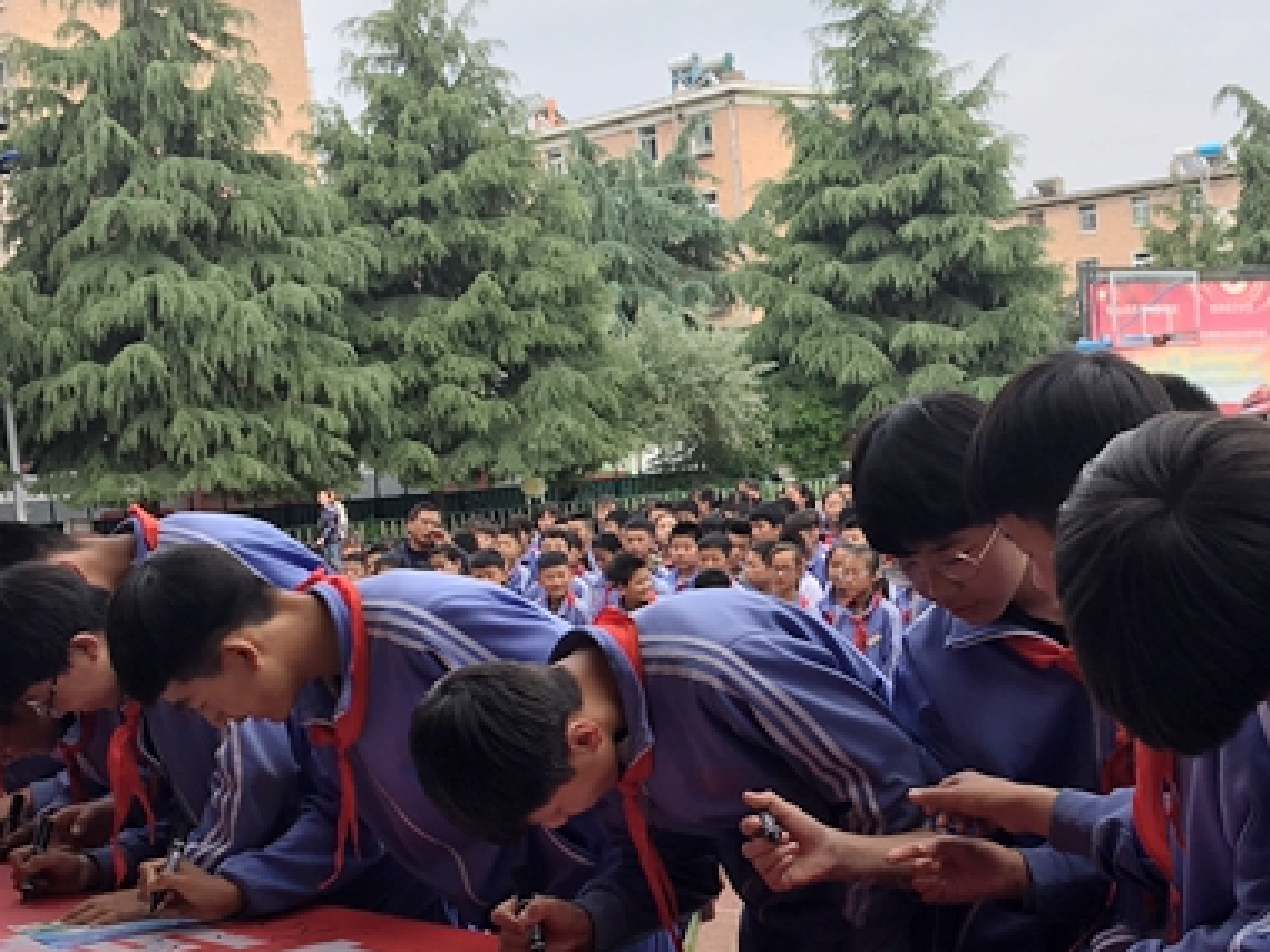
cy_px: 722
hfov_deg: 31.5
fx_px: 2238
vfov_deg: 23.8
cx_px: 812
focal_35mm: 61
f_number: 2.2
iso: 25
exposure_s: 1/450
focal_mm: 4.15
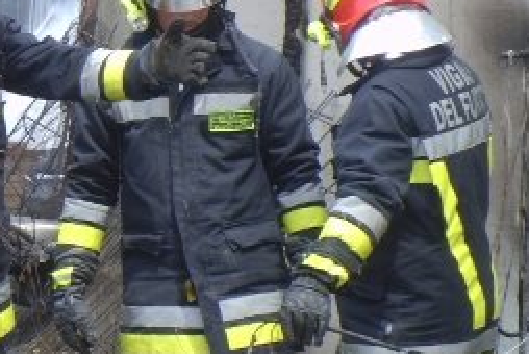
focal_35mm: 225
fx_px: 3310
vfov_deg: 6.1
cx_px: -92
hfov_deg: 9.0
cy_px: 167
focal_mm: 15.37
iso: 100
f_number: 4.8
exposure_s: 1/250
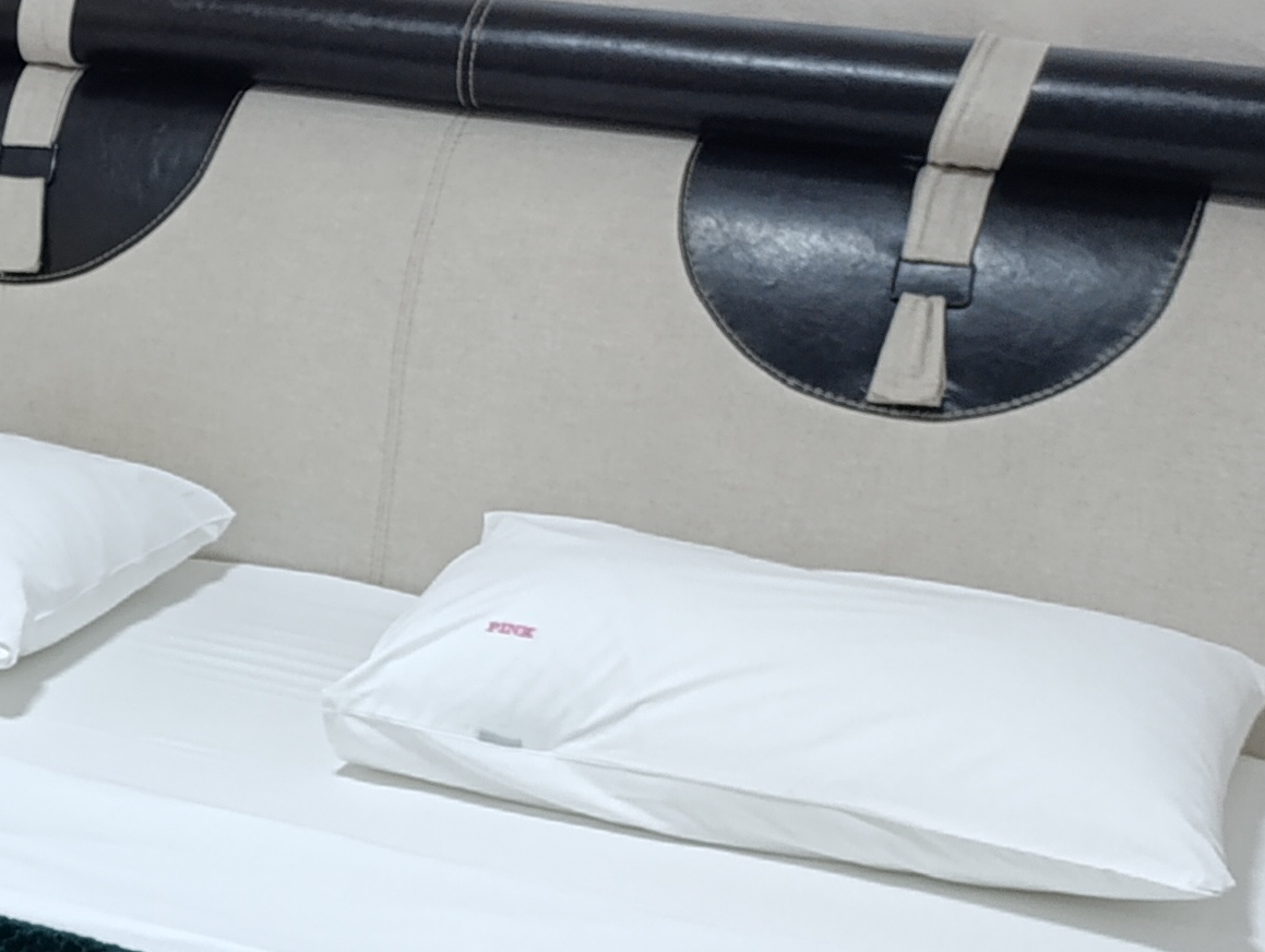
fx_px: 2963
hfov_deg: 21.0
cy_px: 539
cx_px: -539
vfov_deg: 18.2
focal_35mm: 81
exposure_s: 1/50
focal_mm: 6.14
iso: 1250
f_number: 1.6
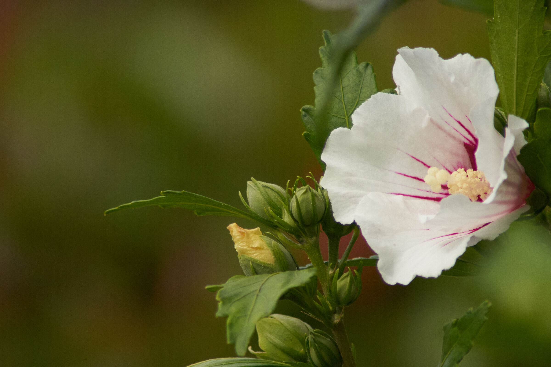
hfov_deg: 2.3
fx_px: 13774
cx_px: 276
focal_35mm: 900
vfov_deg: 1.5
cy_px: 184
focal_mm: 600
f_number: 11
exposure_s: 1/2000
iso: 2000
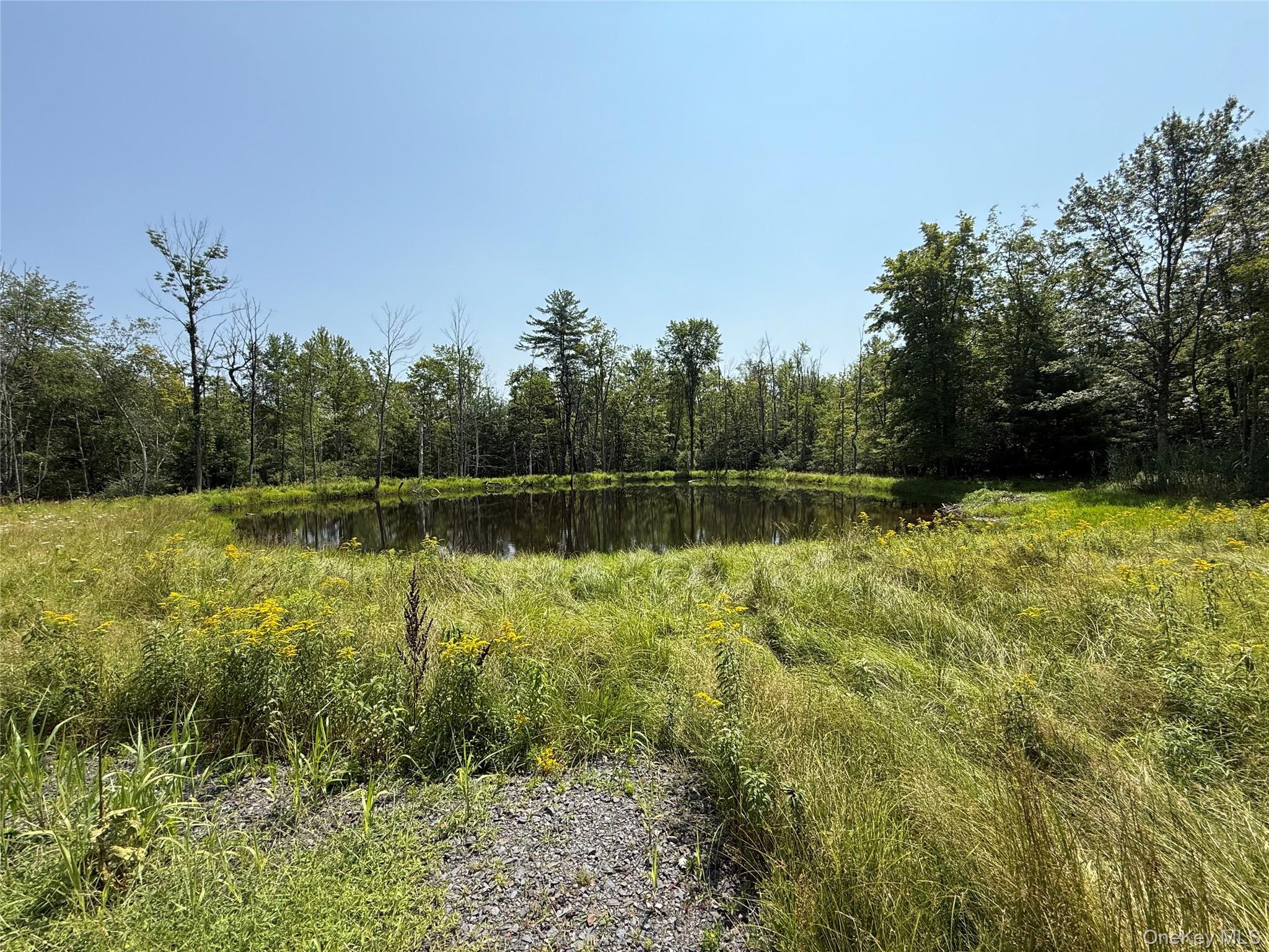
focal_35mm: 14
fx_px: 513
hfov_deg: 102.1
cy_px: 476
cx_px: 634
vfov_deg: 85.7
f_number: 2.2
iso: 50
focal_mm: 2.22
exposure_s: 1/1901
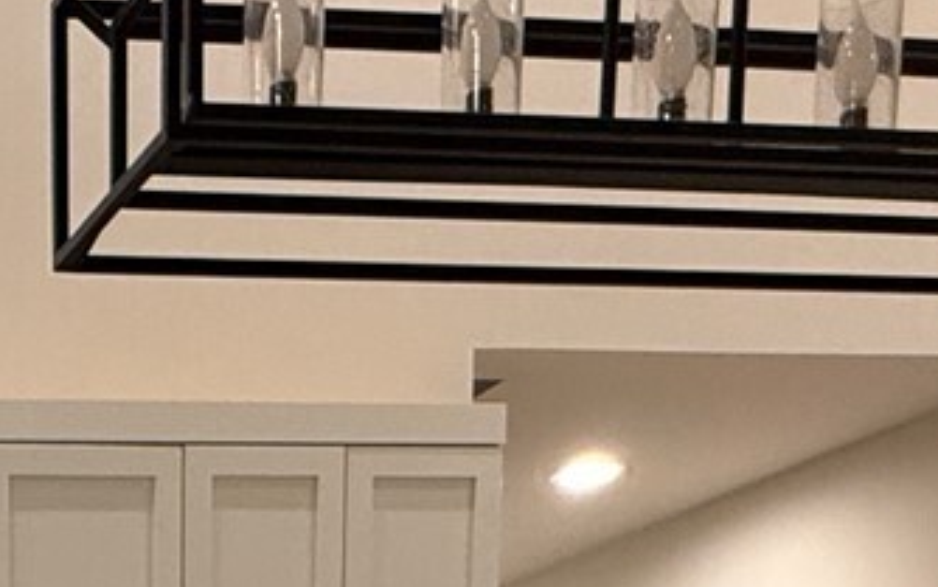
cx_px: -278
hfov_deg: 25.1
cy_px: 1298
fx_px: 1816
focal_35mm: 71
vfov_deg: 14.2
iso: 320
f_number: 2.2
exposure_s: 1/60
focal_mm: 2.22
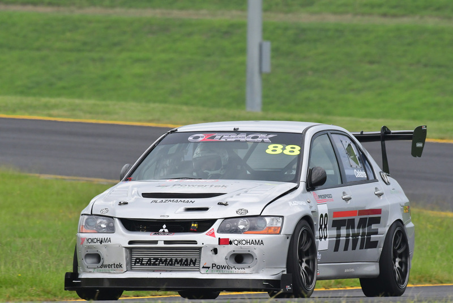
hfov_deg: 3.3
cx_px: 226
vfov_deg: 2.2
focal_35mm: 630
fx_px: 7930
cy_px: 152
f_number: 10
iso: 1000
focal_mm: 420
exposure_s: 1/640
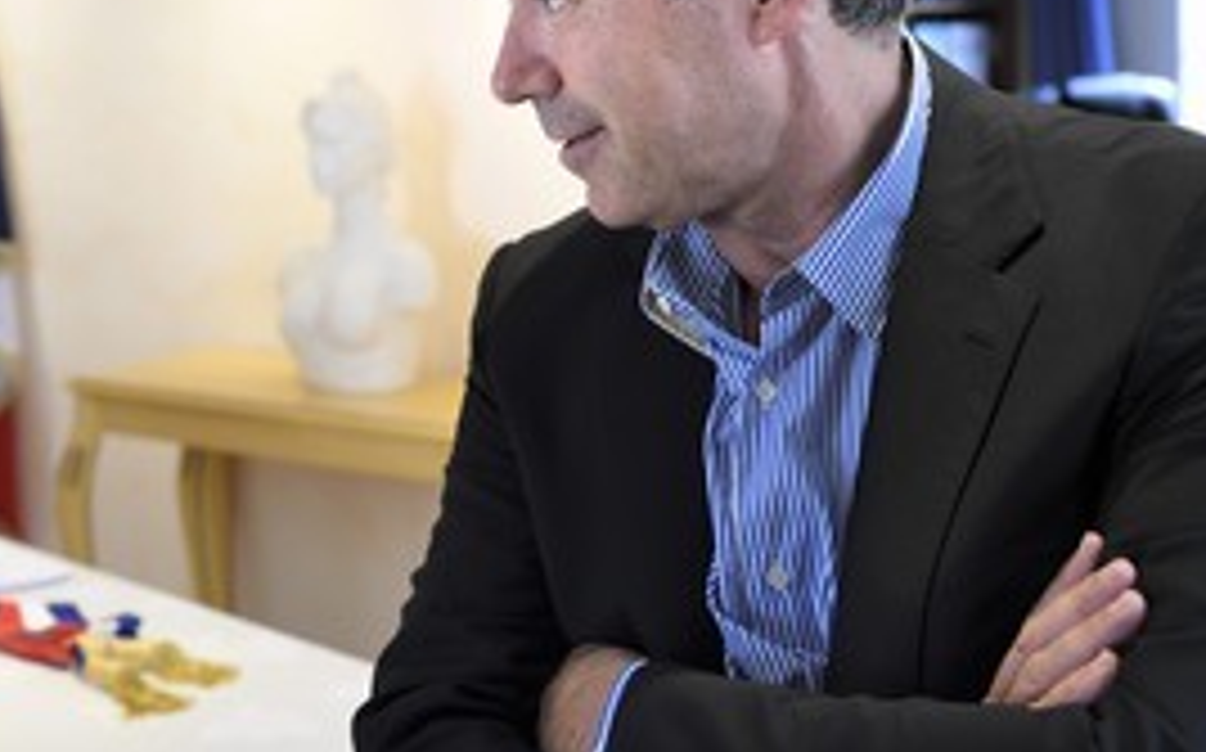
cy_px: 126
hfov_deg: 31.8
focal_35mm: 64
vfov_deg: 20.0
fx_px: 2102
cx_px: 436
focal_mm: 40
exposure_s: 1/60
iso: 1600
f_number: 4.5
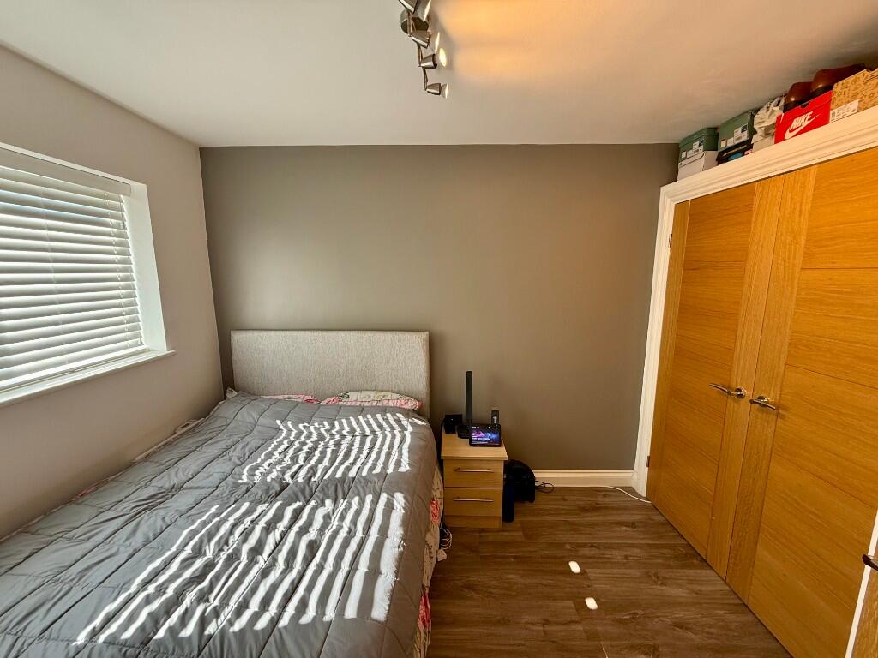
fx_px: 355
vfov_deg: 85.7
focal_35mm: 14
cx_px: 439
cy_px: 329
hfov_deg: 102.1
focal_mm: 2.22
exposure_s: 1/99
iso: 100
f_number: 2.2
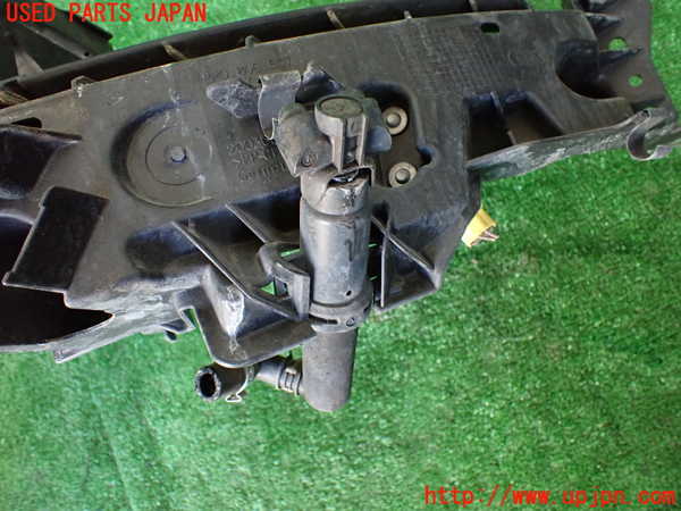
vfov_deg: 46.8
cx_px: 340
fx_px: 590
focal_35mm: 30
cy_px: 256
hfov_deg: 60.0
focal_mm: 5.4
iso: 800
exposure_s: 1/80
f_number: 2.3
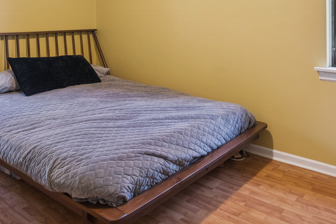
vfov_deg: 36.8
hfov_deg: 57.2
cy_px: 13
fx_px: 308
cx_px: 168
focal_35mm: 33
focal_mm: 10
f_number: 8
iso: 250
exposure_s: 1/20
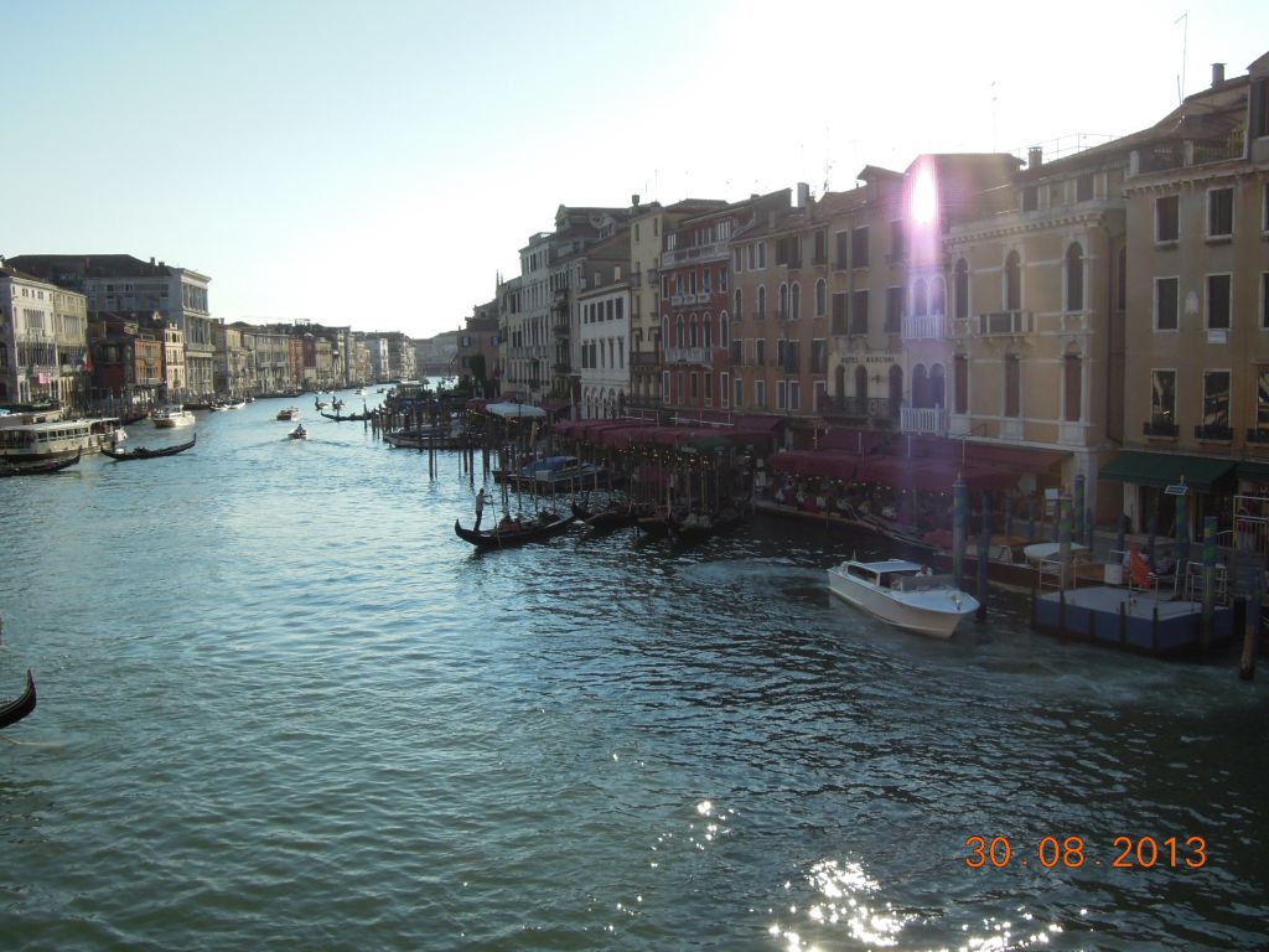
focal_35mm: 35
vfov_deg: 40.7
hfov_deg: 52.6
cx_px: 634
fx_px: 1283
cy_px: 476
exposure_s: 1/1250
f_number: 4
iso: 160
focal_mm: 6.3
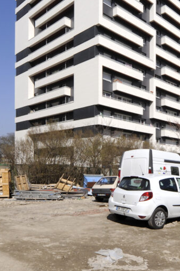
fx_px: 210
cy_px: 1
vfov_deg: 52.3
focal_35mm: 28
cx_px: 151
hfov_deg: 43.5
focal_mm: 14
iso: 200
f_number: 22
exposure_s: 1/100
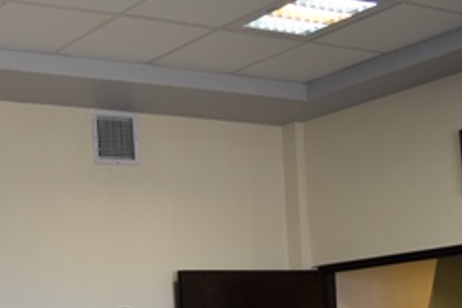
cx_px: -108
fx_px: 911
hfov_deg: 25.3
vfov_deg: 18.4
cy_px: 349
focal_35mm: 71
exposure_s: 1/80
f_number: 4.5
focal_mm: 18
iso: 400
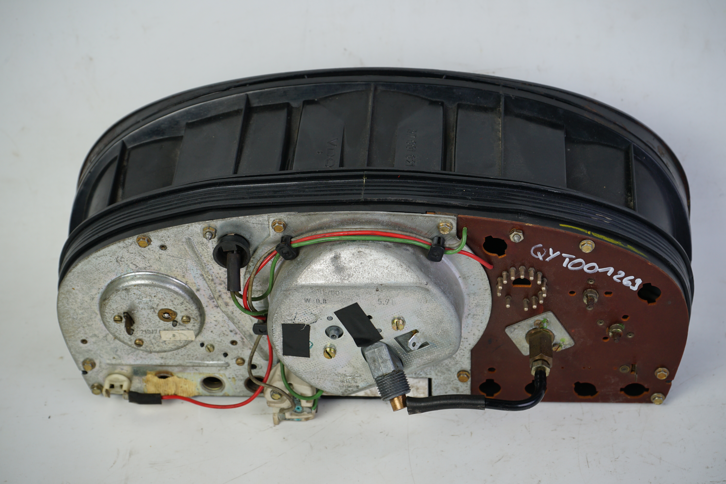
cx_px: 363
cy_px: 242
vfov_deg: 19.5
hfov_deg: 28.8
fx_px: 1412
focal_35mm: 70
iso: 200
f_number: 8
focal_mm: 70
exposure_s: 1/160
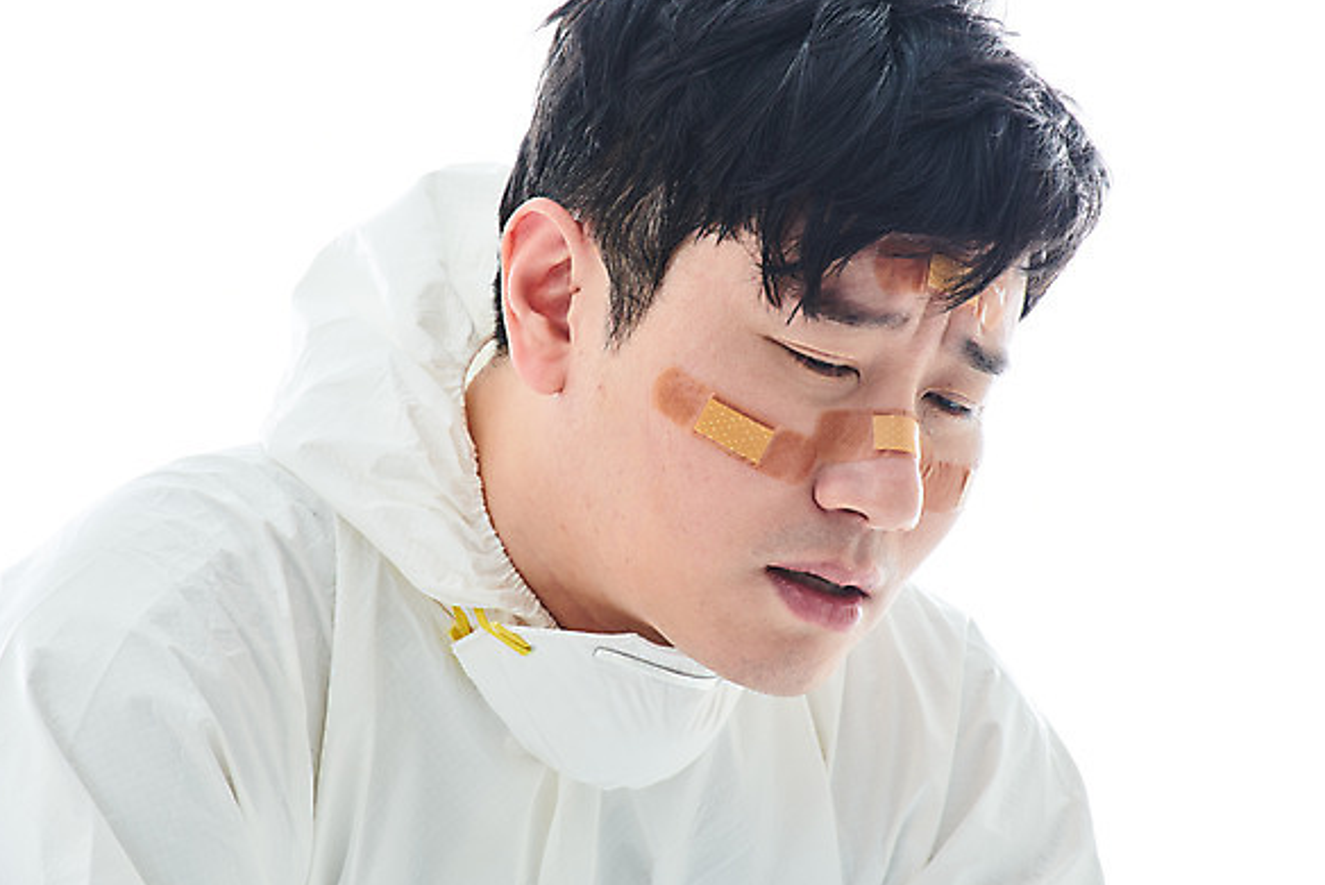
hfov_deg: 10.0
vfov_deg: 6.7
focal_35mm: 205
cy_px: 440
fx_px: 7549
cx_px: 648
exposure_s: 1/125
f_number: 14
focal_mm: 200
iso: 100
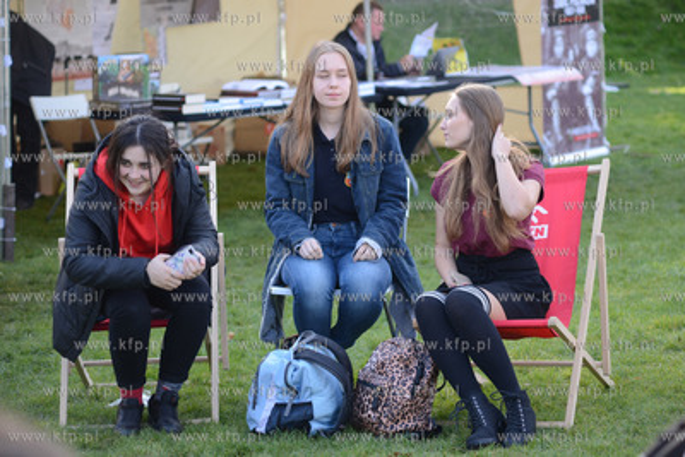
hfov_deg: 17.6
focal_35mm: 116
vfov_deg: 11.8
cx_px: 342
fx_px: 2208
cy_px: 228
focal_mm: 116
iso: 200
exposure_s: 1/200
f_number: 4
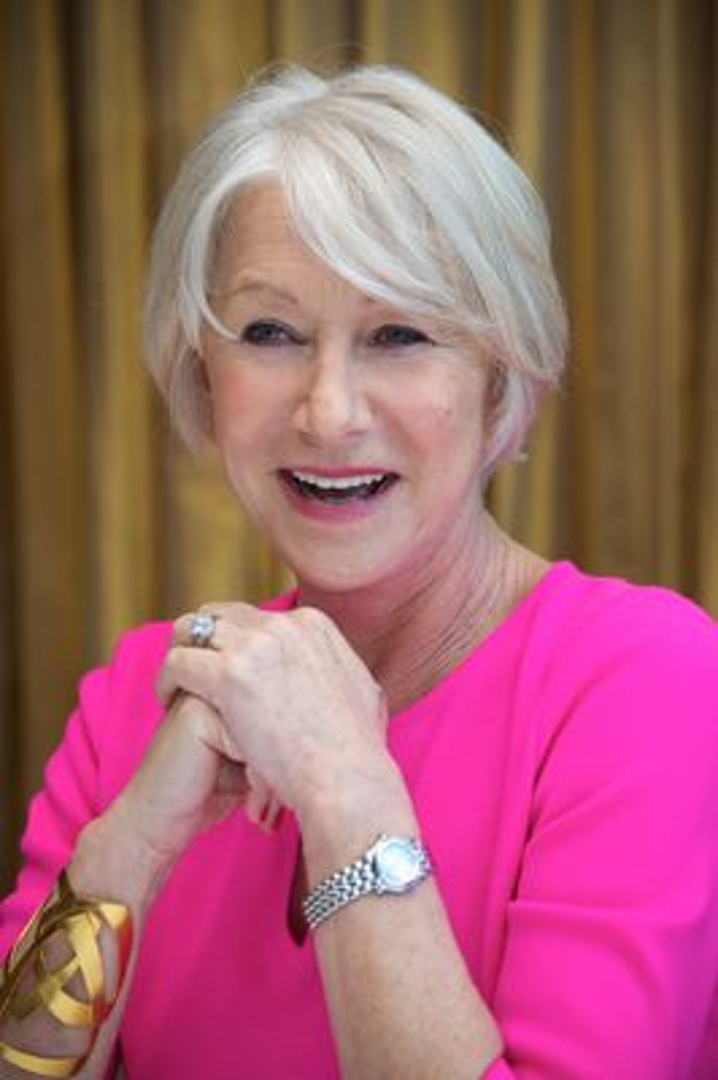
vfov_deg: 11.4
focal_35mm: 180
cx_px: 359
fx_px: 5394
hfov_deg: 7.6
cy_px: 540
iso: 500
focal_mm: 180
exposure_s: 1/80
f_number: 5.6
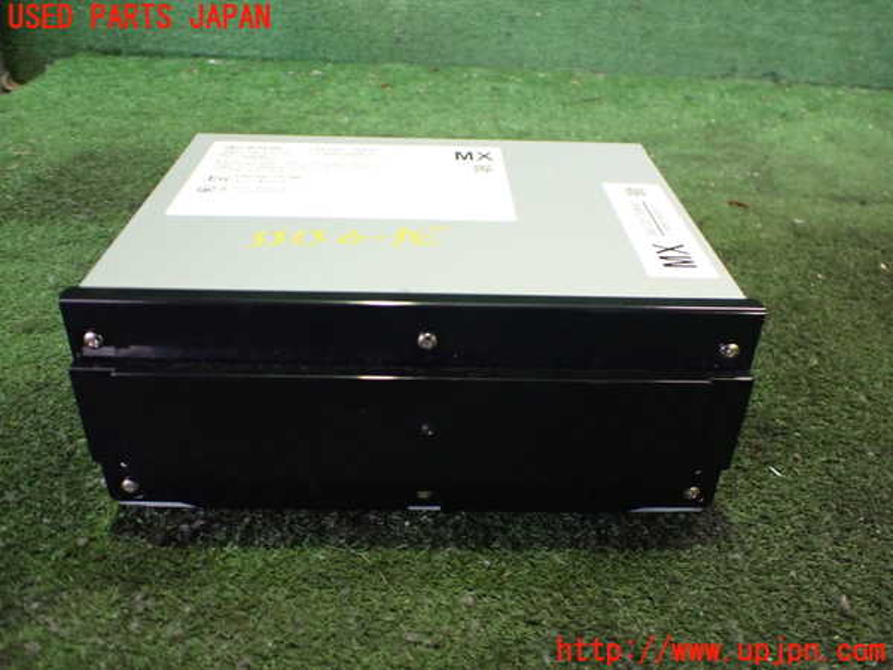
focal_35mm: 30
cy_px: 335
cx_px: 446
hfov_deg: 60.0
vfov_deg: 46.8
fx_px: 774
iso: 800
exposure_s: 1/40
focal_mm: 5.4
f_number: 2.3
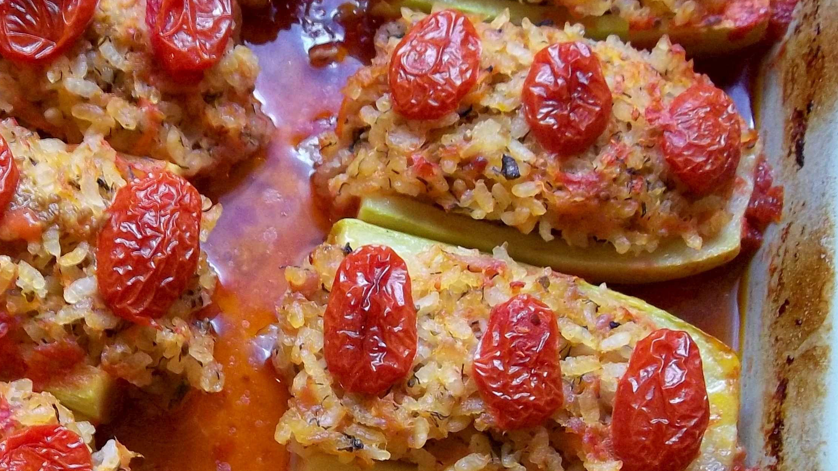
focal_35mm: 63
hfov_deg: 32.6
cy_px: 335
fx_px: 1400
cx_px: 202
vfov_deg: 19.0
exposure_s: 1/8
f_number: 2.9
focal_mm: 5.7
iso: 190
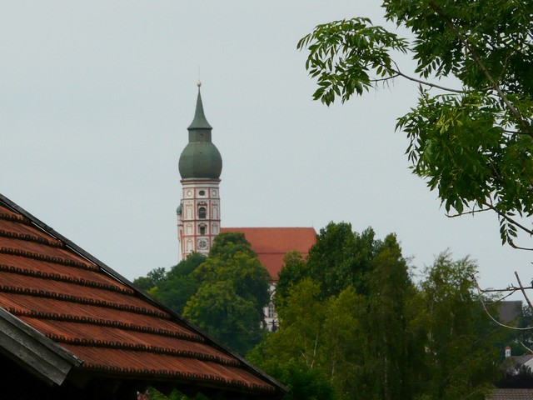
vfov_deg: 3.7
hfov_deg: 5.0
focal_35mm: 400
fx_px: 6159
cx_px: 266
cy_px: 200
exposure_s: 1/500
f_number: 7.1
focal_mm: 51.6
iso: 100
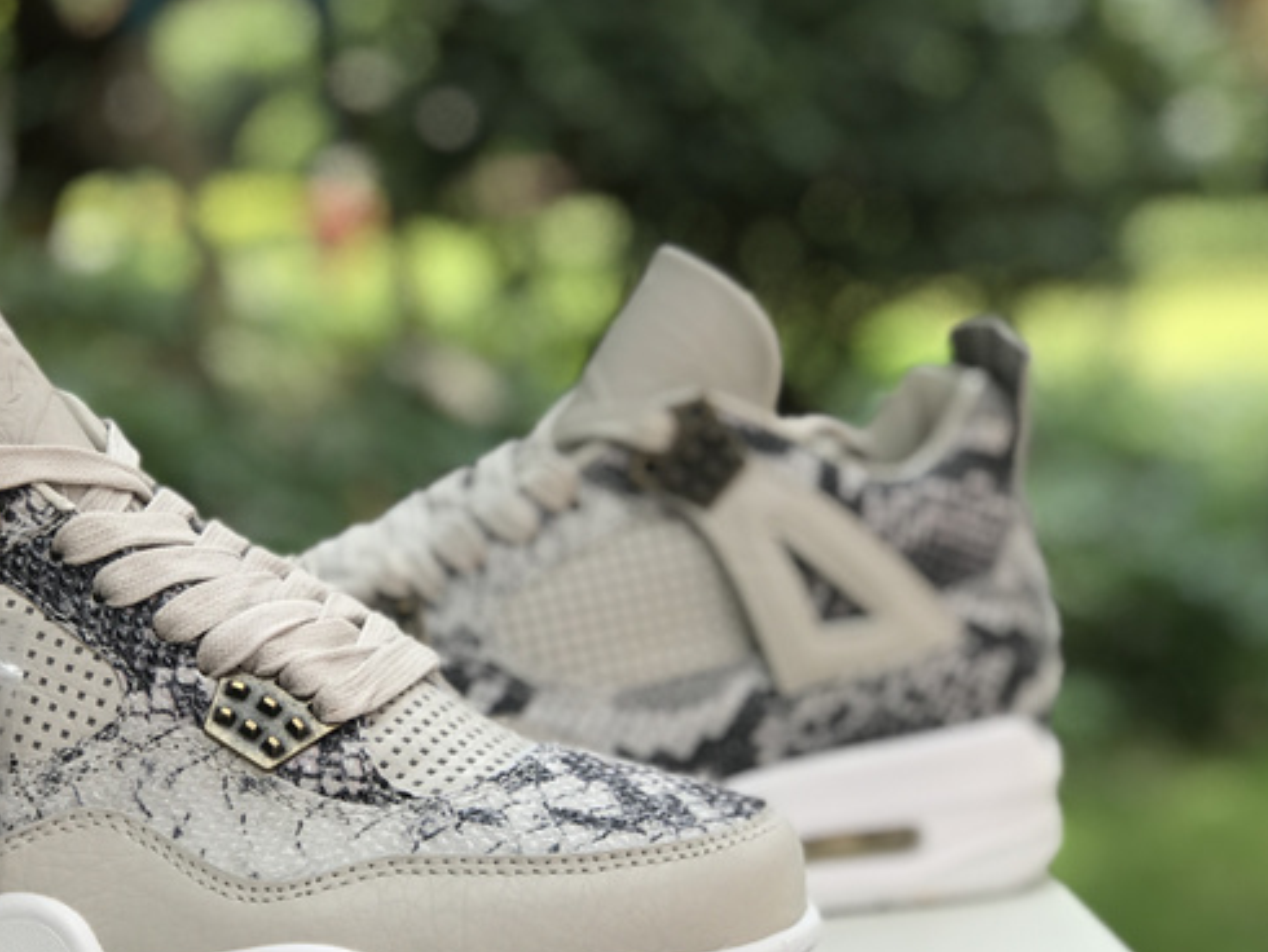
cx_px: 380
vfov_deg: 17.2
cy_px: 589
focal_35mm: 86
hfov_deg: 22.6
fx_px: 3152
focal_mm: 6.6
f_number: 2.8
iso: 20
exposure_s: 1/160
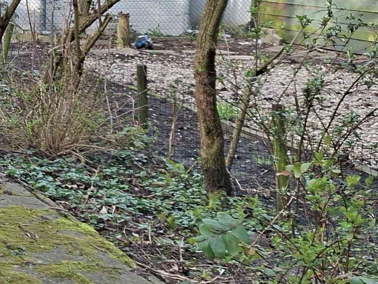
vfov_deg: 16.4
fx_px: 961
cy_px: -4
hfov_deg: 18.0
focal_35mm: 88
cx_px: -289
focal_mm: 5.54
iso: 50
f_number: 1.8
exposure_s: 1/305
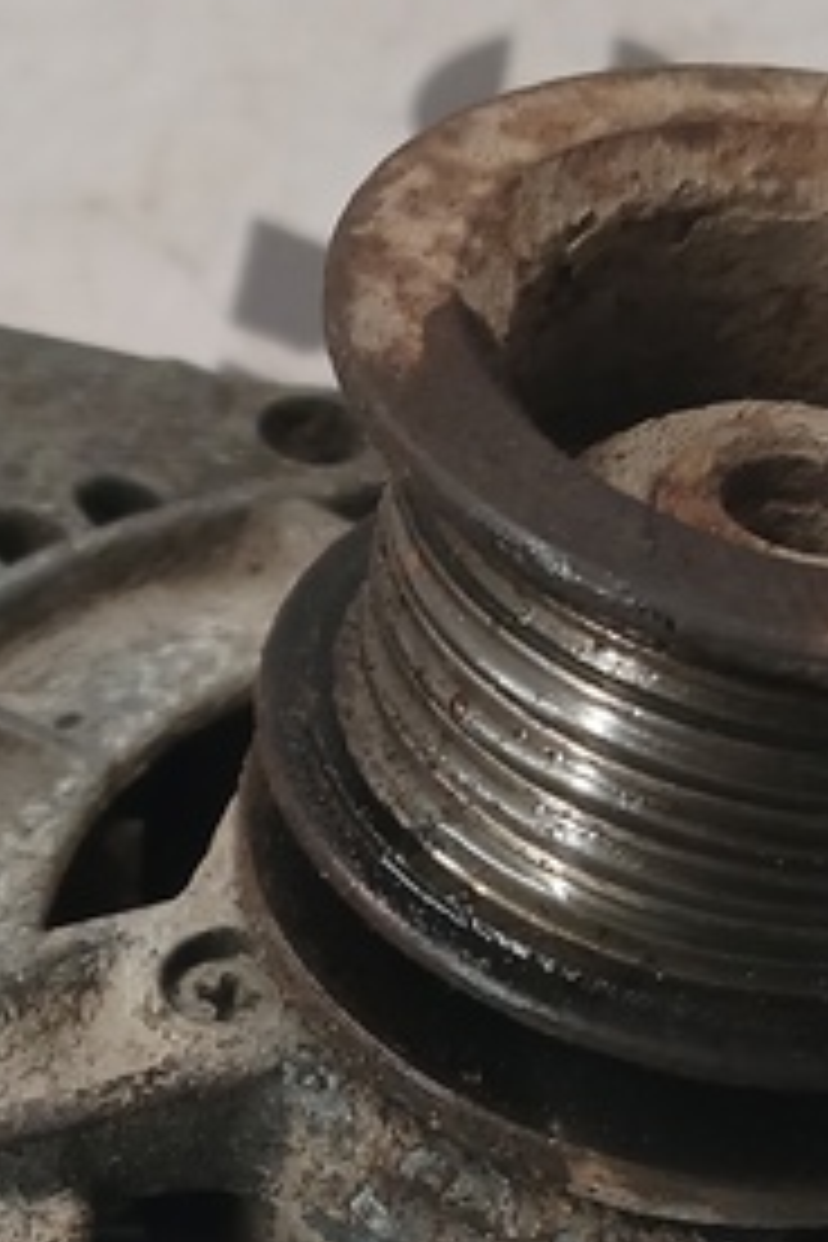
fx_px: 3588
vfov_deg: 18.7
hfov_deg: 13.1
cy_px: 1458
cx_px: 108
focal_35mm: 104
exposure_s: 1/50
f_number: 1.8
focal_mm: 4
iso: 100
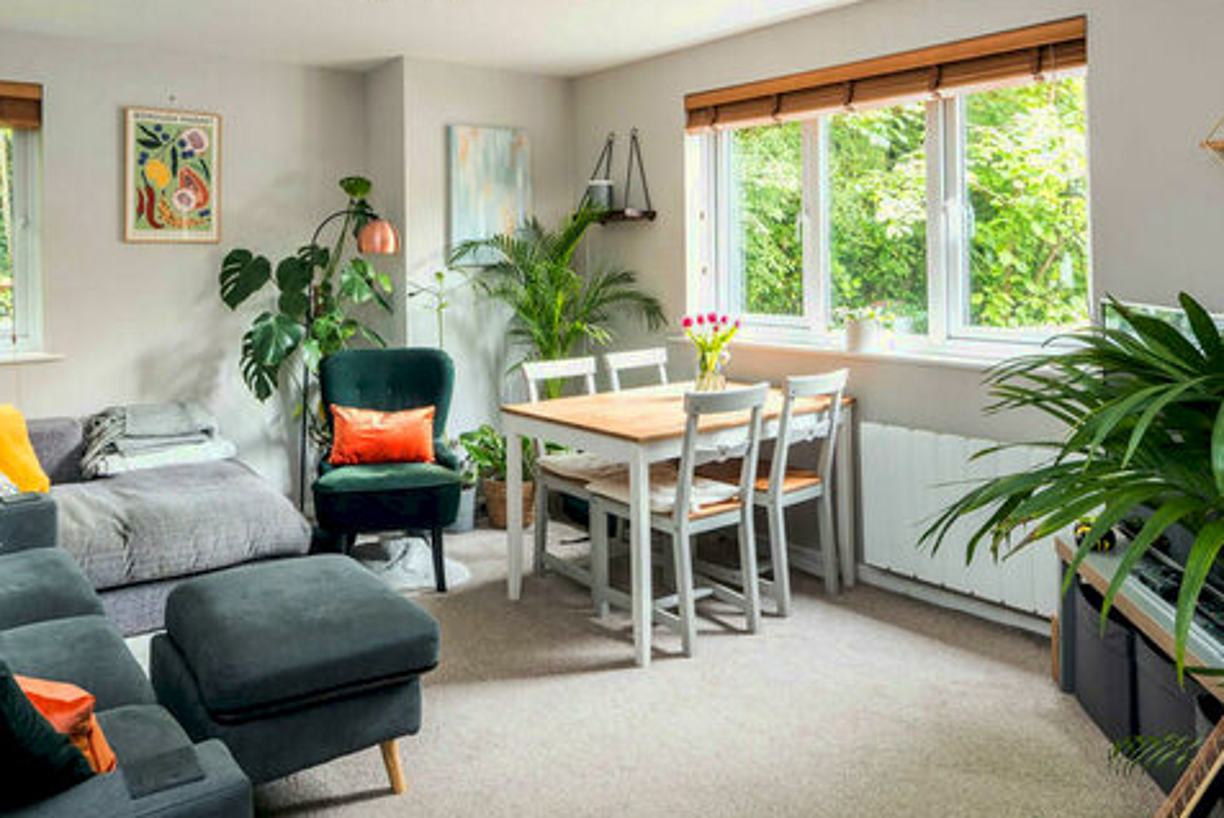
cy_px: 439
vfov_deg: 51.3
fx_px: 850
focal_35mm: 25
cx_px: 501
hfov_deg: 70.9
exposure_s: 1/2
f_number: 8
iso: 250
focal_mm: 17
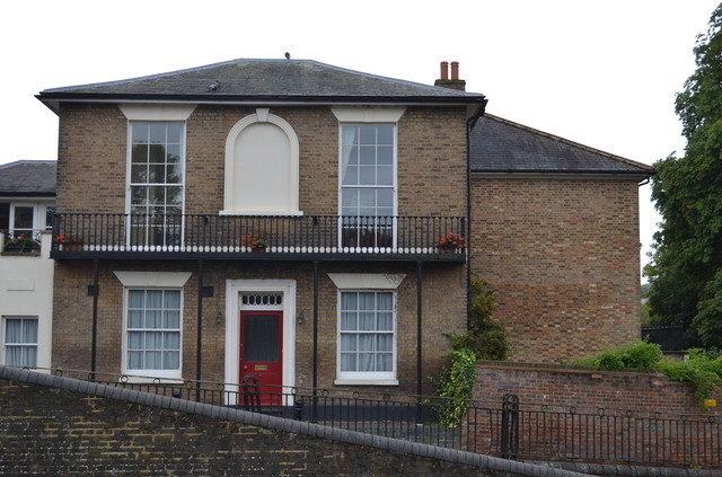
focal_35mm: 54
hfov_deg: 37.0
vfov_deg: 24.9
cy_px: 238
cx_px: 361
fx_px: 1080
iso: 200
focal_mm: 36
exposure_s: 1/160
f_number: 6.3
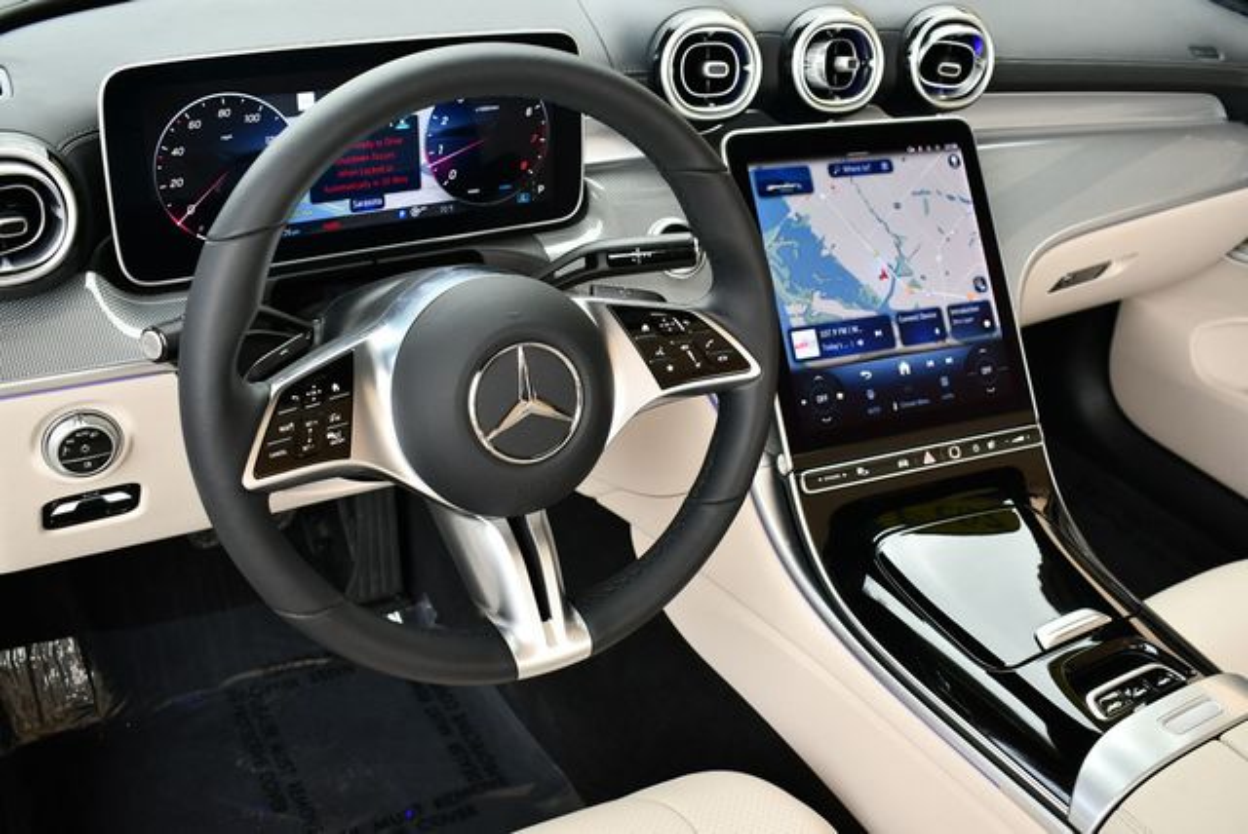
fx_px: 1249
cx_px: 624
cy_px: 417
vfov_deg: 36.9
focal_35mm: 36
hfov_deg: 53.1
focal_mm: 18
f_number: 4.5
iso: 400
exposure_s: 1/250
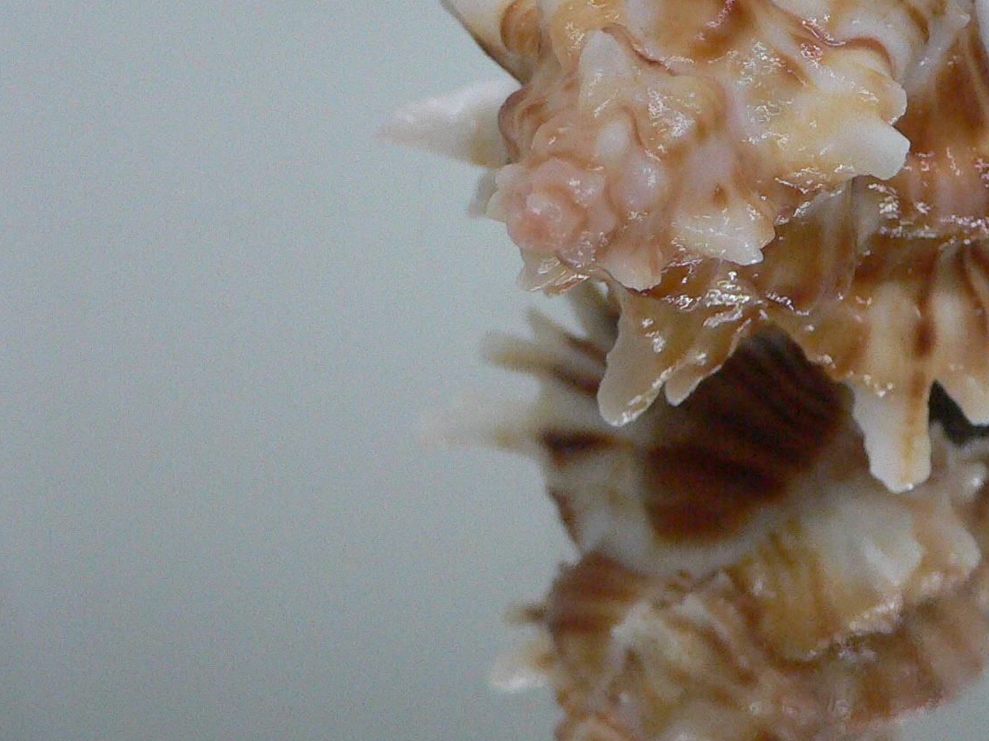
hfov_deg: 30.1
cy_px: 123
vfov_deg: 22.9
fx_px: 1800
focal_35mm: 63
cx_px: 774
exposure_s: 1/60
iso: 200
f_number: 2.8
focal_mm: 4.6
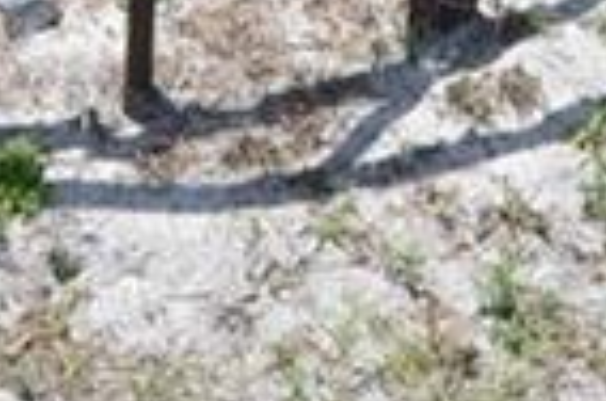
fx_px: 1814
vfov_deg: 9.7
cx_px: 337
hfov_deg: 19.0
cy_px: -796
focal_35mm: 108
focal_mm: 10
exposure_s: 1/250
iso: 140
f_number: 8
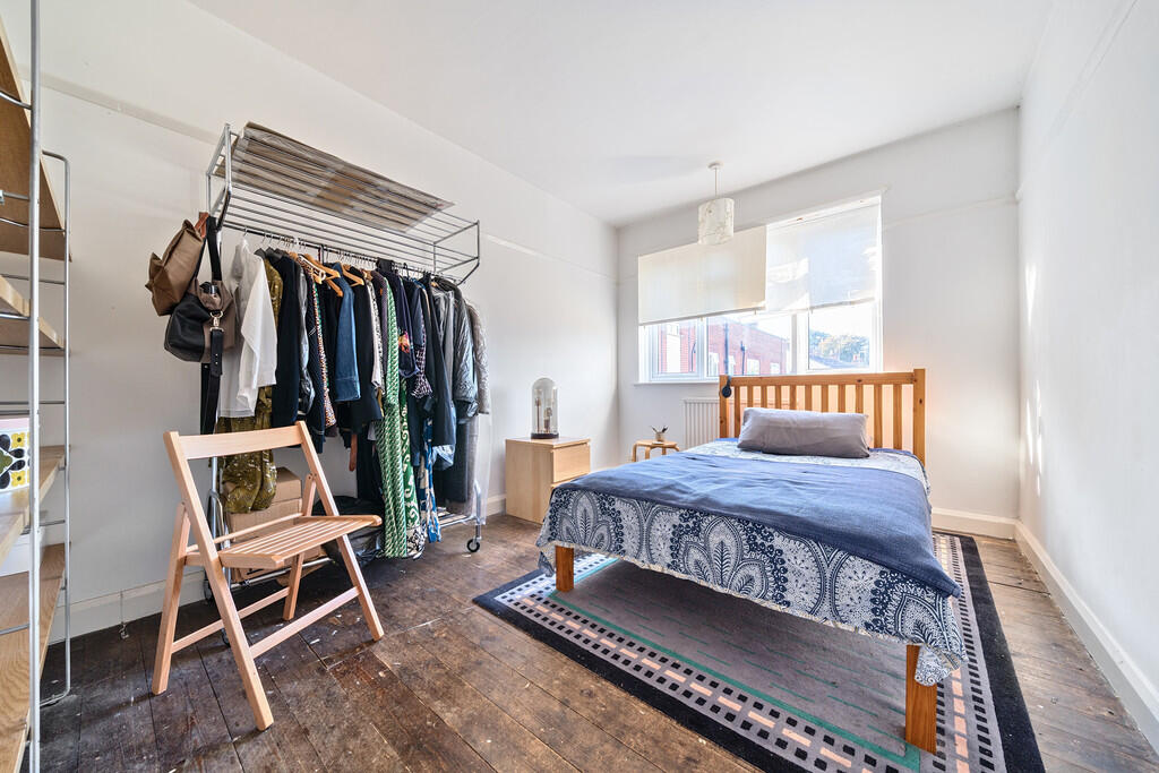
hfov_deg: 112.6
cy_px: 386
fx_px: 386
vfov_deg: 90.0
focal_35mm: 12
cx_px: 580
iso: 100
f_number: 8
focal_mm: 12
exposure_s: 1/5
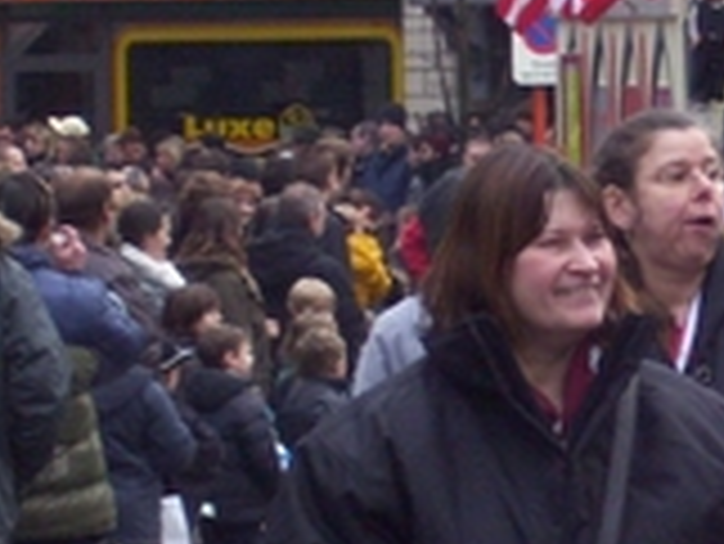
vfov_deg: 3.7
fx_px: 8414
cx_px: 823
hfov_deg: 4.9
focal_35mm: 402
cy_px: 393
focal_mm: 18
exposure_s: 1/80
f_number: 4.6
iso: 200
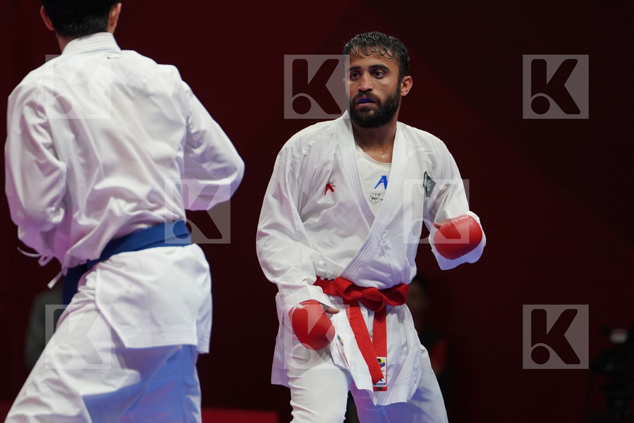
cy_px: 212
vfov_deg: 3.7
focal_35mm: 376
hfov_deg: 5.5
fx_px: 6621
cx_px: 317
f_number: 4
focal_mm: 251
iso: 2000
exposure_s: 1/1000
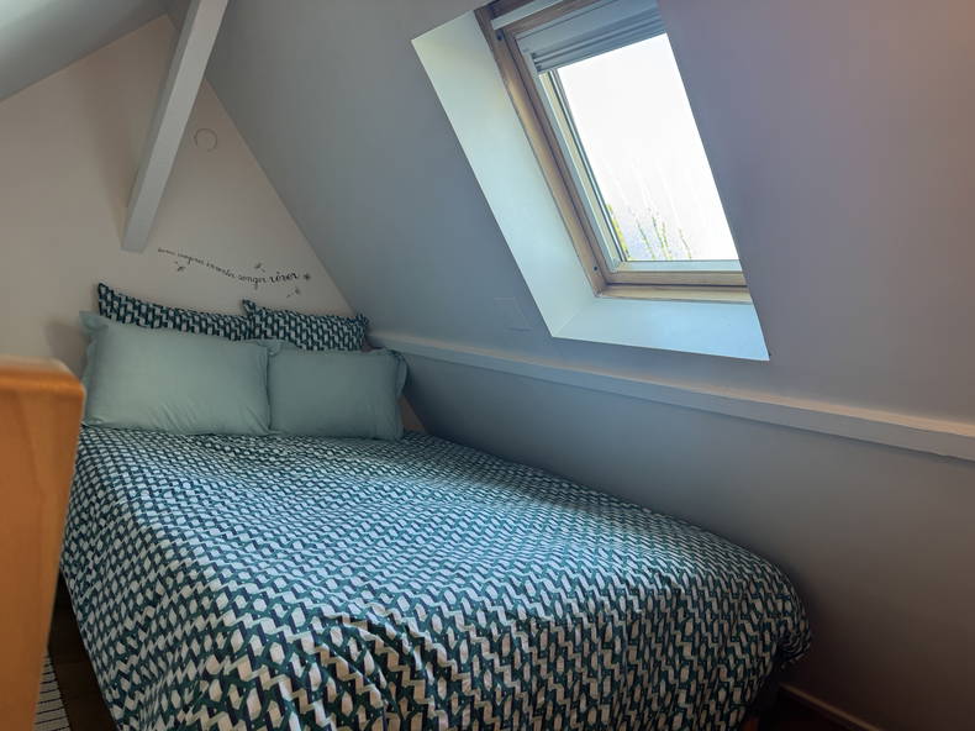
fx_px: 676
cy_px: 366
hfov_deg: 71.6
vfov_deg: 56.8
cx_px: 488
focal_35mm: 24
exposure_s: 1/50
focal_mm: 6.76
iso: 125
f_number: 1.78
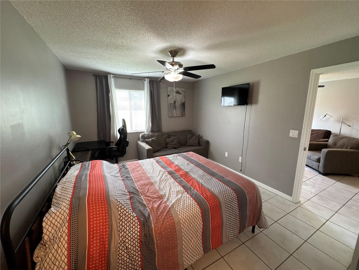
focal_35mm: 14
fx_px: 145
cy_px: 135
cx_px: 180
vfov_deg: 85.7
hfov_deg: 102.1
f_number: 2.2
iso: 250
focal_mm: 2.22
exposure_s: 1/120
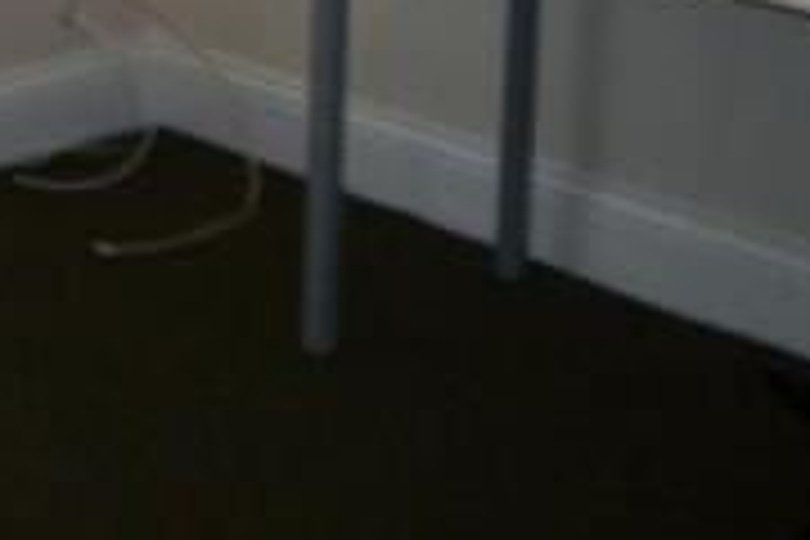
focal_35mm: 108
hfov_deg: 17.5
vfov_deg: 11.8
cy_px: -407
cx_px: -295
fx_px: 2430
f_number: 2.9
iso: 160
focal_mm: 5.7
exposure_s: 1/30
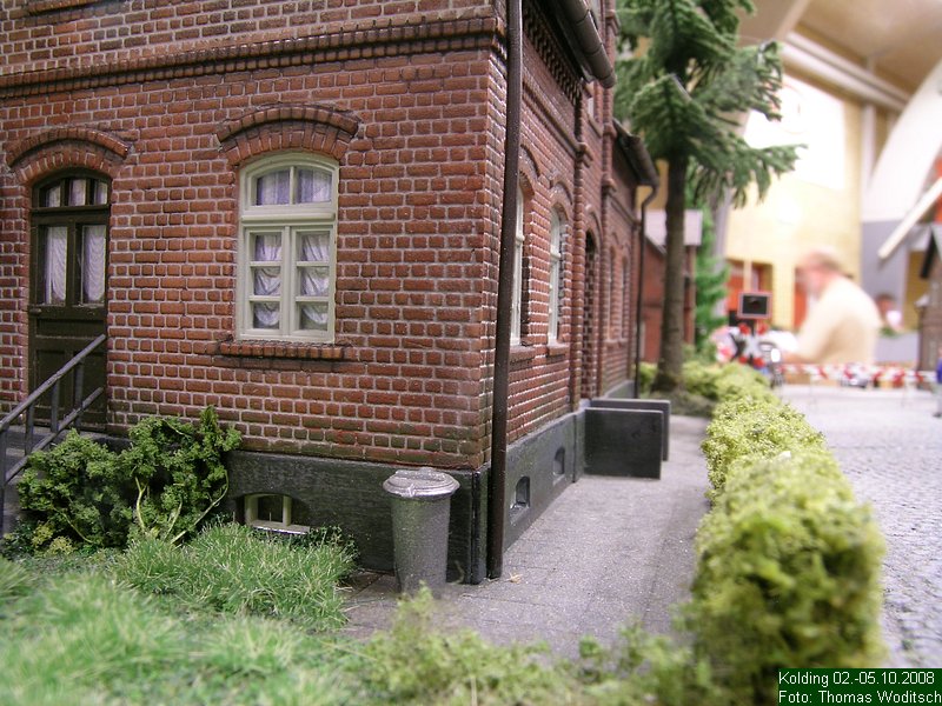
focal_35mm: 28
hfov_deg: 63.4
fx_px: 762
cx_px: 471
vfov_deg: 49.7
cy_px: 353
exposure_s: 4.51
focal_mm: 5.8
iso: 50
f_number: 7.9
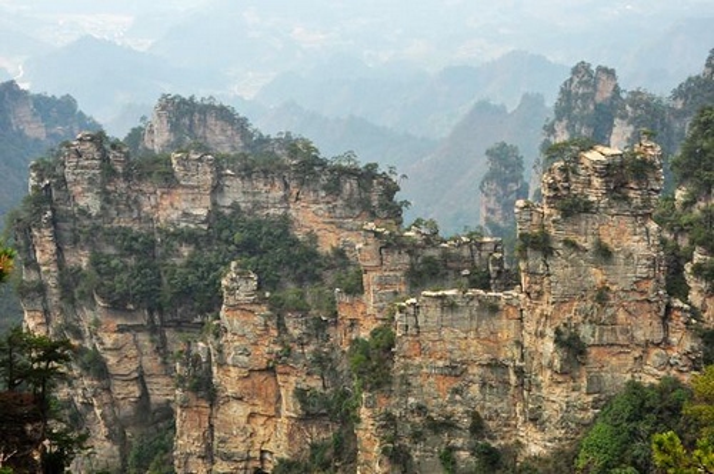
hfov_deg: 35.1
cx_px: 357
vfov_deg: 23.7
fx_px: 1129
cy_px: 237
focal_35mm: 57
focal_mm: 38
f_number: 14
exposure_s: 1/80
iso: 200
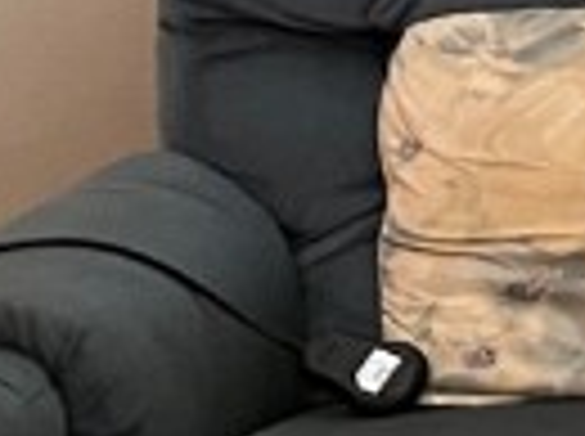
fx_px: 3458
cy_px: -22
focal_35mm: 205
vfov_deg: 7.2
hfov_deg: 8.2
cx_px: 1737
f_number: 1.6
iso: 640
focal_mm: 5.1
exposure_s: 1/40
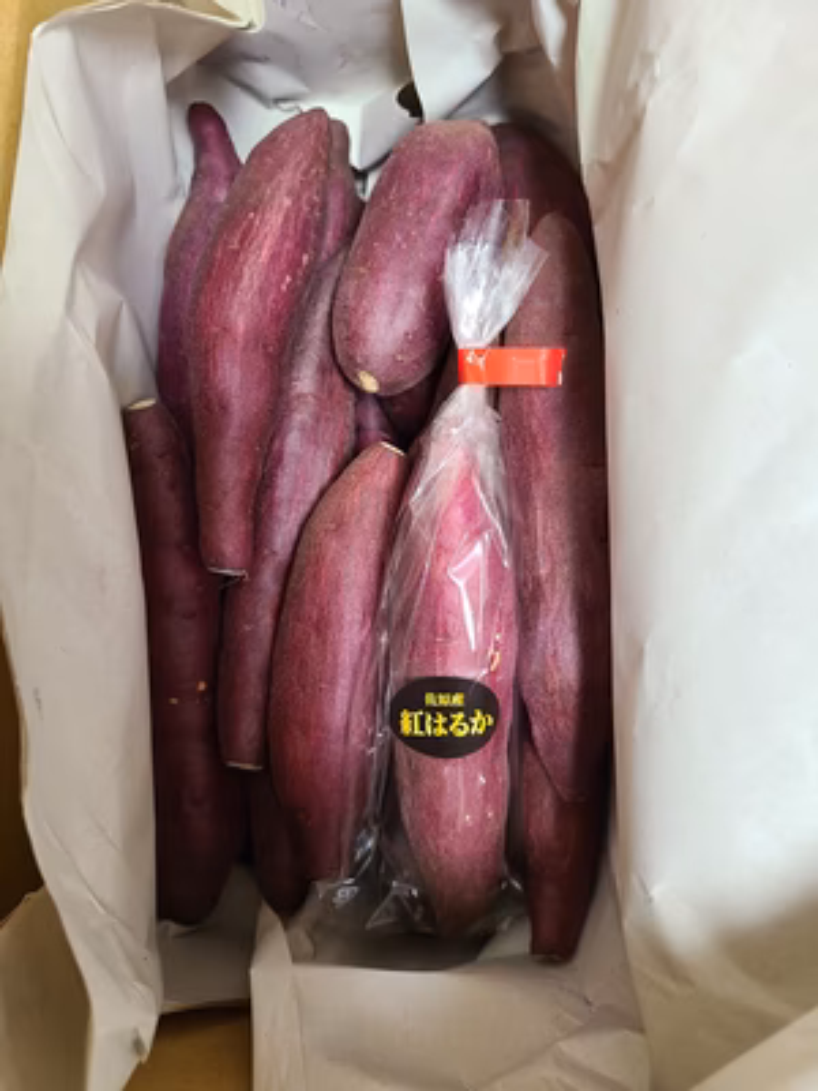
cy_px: 546
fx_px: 819
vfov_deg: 67.3
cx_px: 409
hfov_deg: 53.1
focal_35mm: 26
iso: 250
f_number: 1.8
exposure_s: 1/50
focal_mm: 5.4
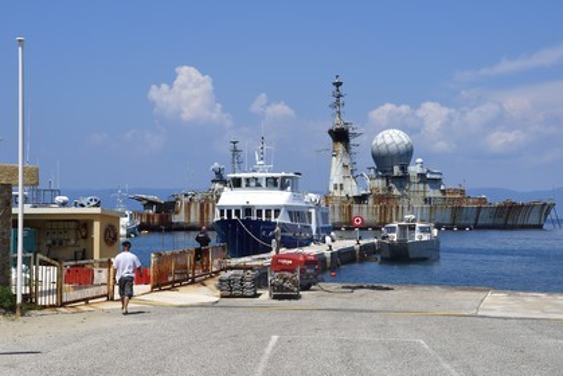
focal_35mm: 62
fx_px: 970
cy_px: 188
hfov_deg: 32.4
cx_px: 282
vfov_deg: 21.9
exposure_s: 1/250
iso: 200
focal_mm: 62
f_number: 18
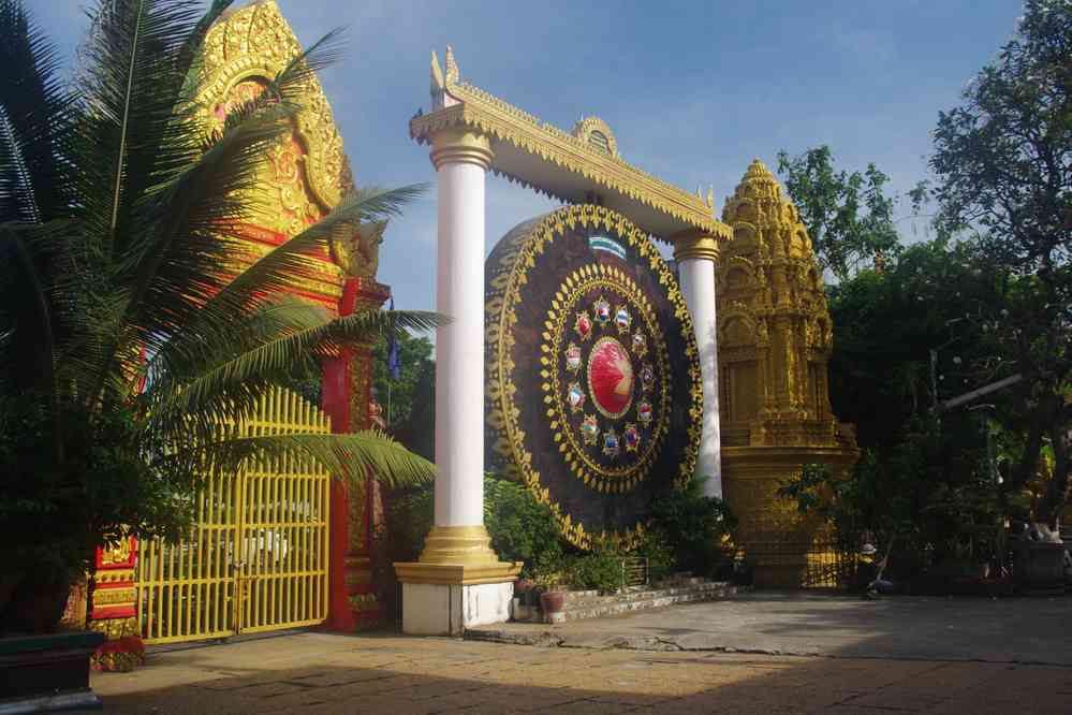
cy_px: 358
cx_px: 536
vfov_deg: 41.7
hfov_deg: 59.5
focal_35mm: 32
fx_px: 938
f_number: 11
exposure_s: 1/80
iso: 200
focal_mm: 21
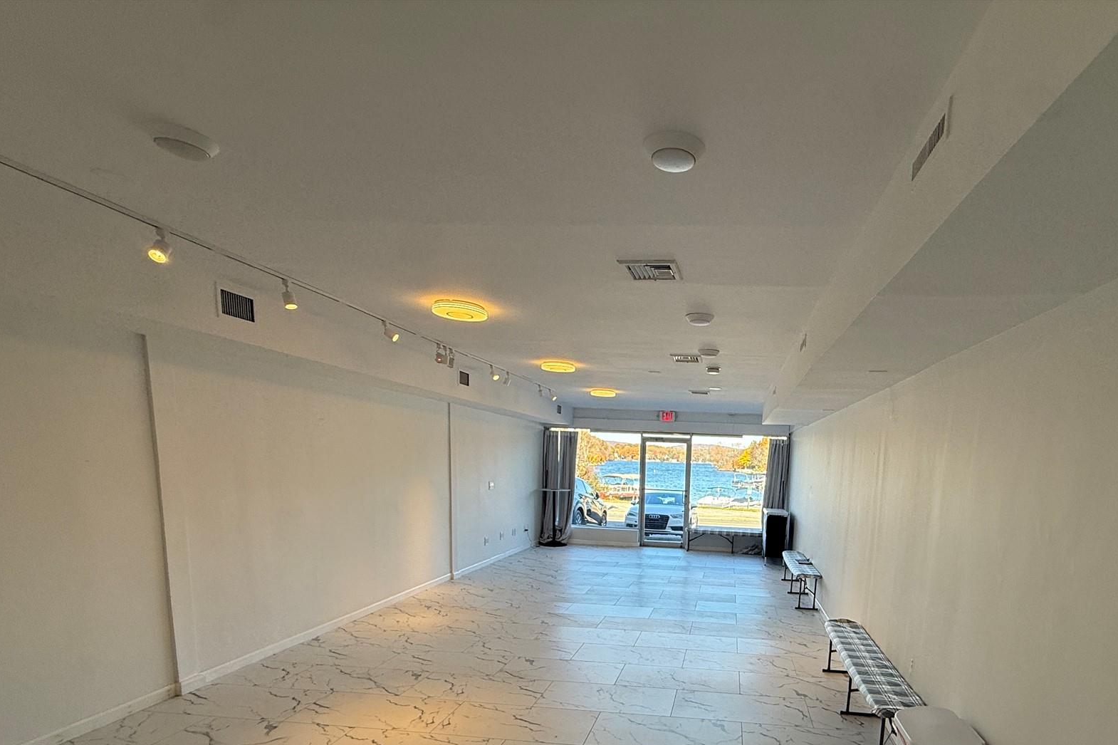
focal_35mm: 19
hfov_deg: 85.5
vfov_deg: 61.4
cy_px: 546
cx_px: 688
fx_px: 590
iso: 64
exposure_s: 1/228
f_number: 2.2
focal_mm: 2.22
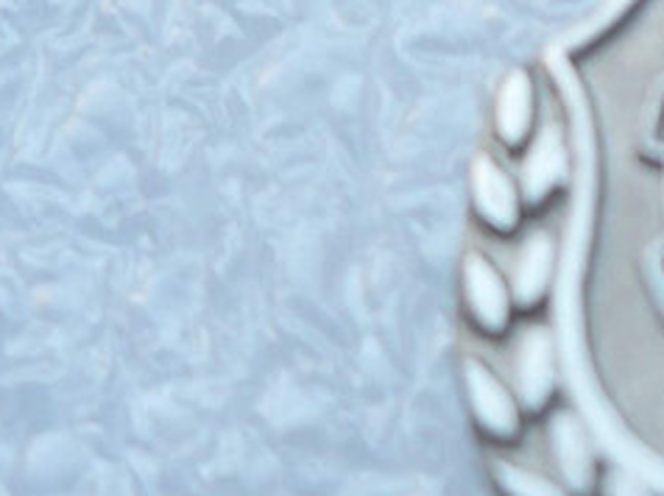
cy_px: 150
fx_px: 3181
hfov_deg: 11.5
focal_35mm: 166
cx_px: 922
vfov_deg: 8.9
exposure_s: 1/100
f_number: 2.8
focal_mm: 6.1
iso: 100
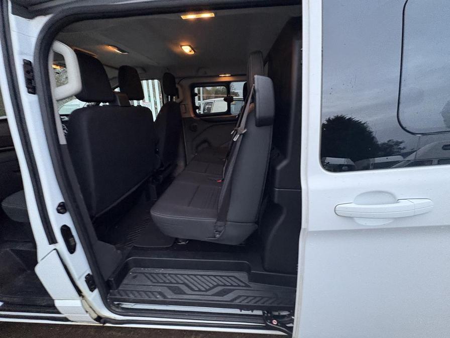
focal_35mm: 14
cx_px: 225
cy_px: 169
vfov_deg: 85.7
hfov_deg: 102.1
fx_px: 182
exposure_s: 1/60
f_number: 2.2
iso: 400
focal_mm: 2.22
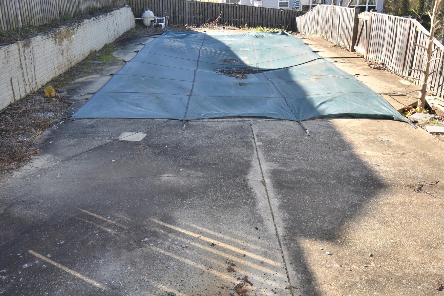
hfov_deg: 54.4
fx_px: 432
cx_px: 221
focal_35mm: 35
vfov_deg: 37.8
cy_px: 152
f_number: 5.6
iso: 110
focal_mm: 20
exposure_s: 1/200
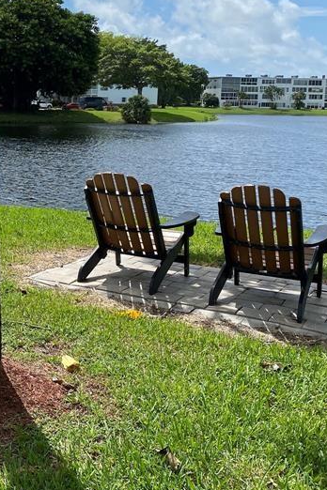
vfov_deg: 37.3
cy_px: 188
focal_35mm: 53
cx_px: -68
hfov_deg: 23.3
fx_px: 722
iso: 32
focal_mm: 4.25
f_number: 1.8
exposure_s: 1/4115
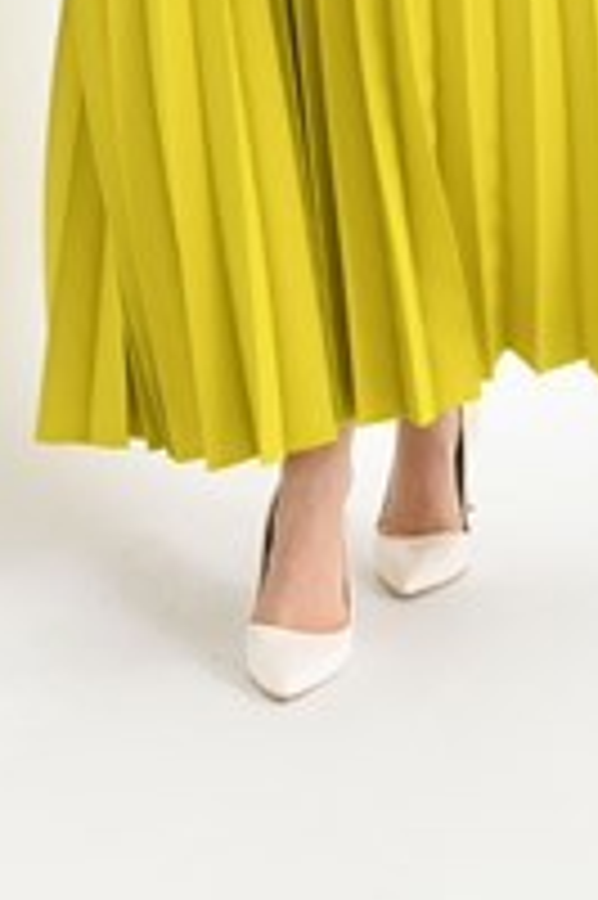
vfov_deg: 14.9
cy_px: -302
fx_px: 3269
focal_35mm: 131
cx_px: 400
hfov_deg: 10.4
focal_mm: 46
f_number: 6.3
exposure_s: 1/125
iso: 160
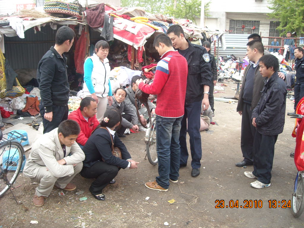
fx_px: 307
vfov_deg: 40.7
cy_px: 114
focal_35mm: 35
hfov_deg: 52.6
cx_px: 152
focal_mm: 5.7
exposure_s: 1/154
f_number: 2.8
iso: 64
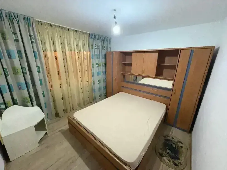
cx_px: 114
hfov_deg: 102.1
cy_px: 85
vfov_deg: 85.7
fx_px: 92
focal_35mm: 14
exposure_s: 1/50
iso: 500
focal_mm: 2.22
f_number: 2.2
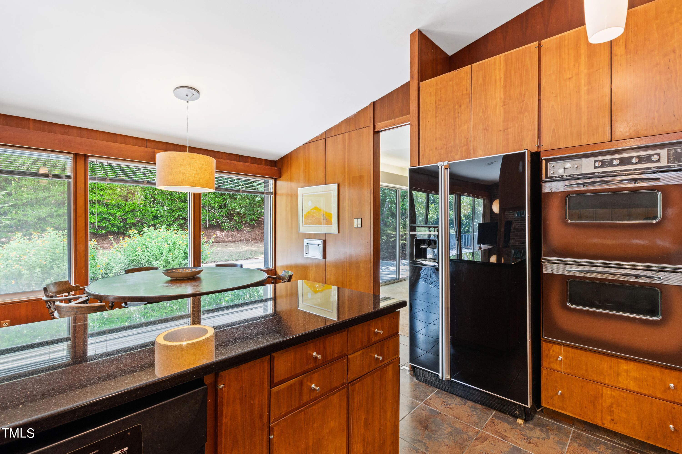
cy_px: 227
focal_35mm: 15
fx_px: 284
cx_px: 341
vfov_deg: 77.3
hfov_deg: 100.4
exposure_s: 1/1.67
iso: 100
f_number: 8
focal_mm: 10
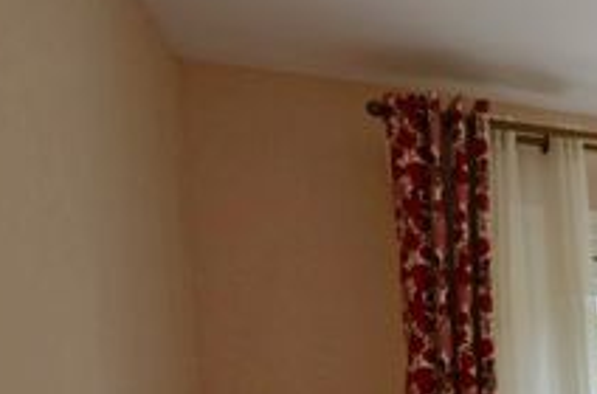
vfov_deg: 23.9
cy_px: 498
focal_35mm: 50
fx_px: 827
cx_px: 950
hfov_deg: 25.8
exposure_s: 1/125
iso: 200
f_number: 5.6
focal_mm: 10
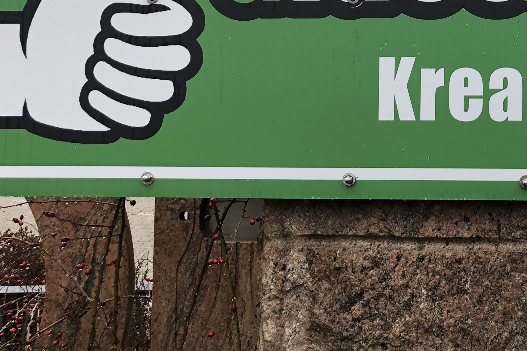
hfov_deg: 27.7
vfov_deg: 20.0
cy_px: 52
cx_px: 568
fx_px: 981
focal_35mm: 67
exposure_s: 1/120
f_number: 1.8
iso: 80
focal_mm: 3.99
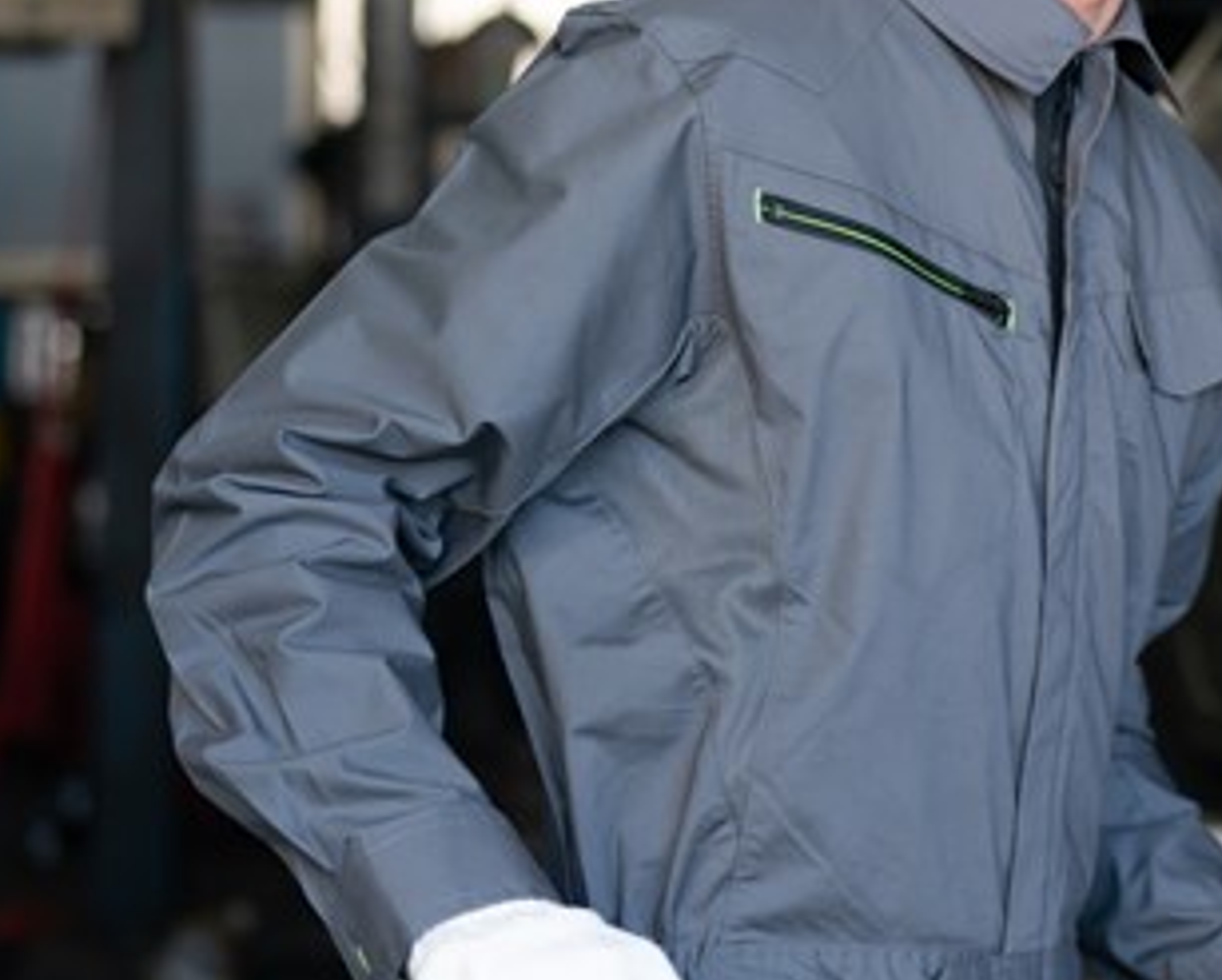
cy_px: 251
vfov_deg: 14.0
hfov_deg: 16.8
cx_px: 1393
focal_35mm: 110
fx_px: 3981
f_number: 2.2
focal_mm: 50
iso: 800
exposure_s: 1/640
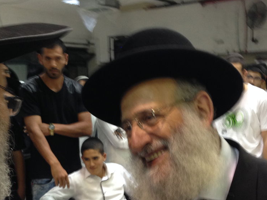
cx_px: 132
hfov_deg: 31.2
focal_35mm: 62
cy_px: 153
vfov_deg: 23.4
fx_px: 478
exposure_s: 1/20
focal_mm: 4.12
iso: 125
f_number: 2.4
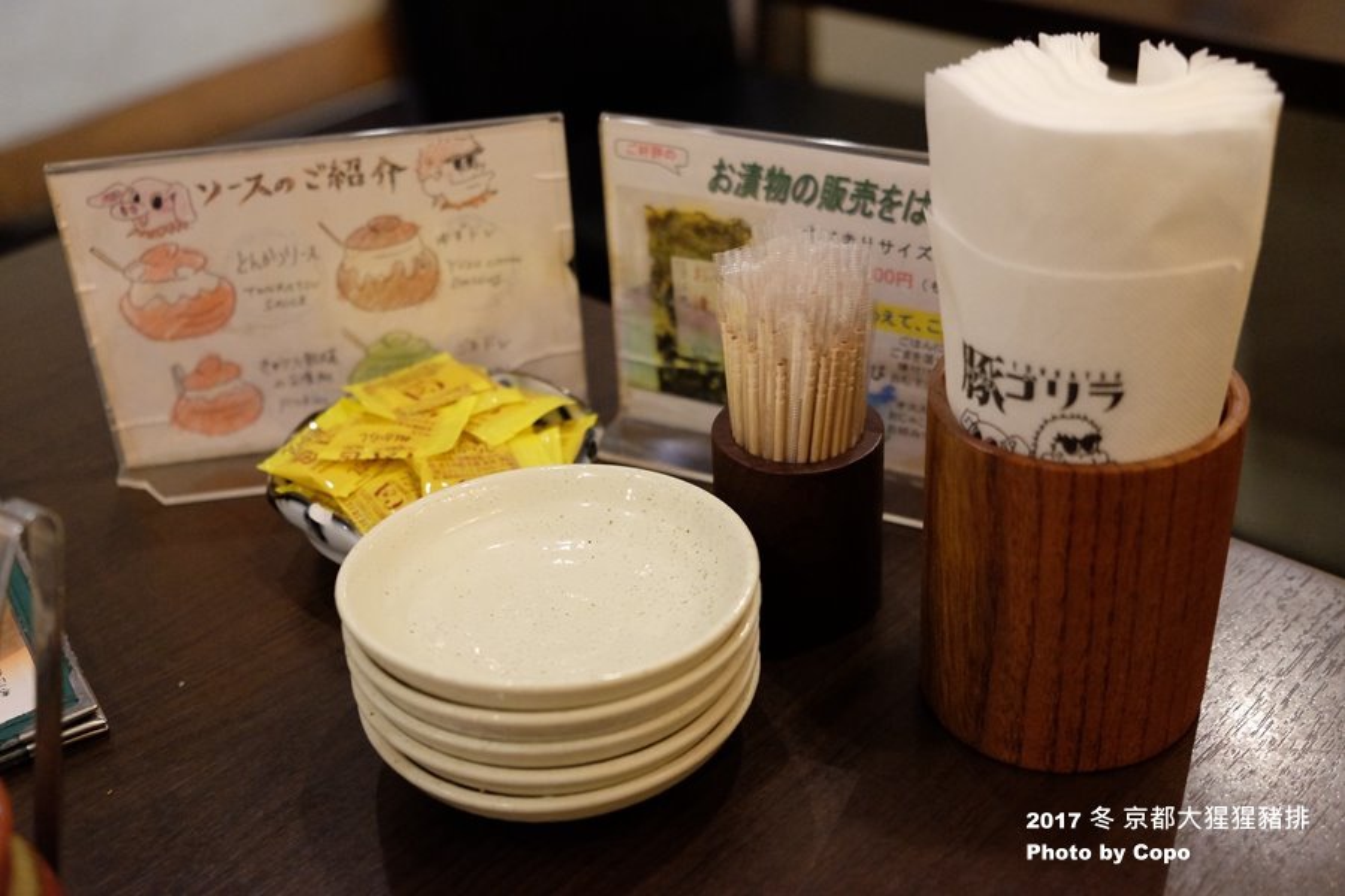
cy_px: 448
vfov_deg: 31.2
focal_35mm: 43
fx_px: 1606
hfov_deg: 45.4
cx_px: 672
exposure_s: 1/60
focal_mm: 28.9
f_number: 3.2
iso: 3200
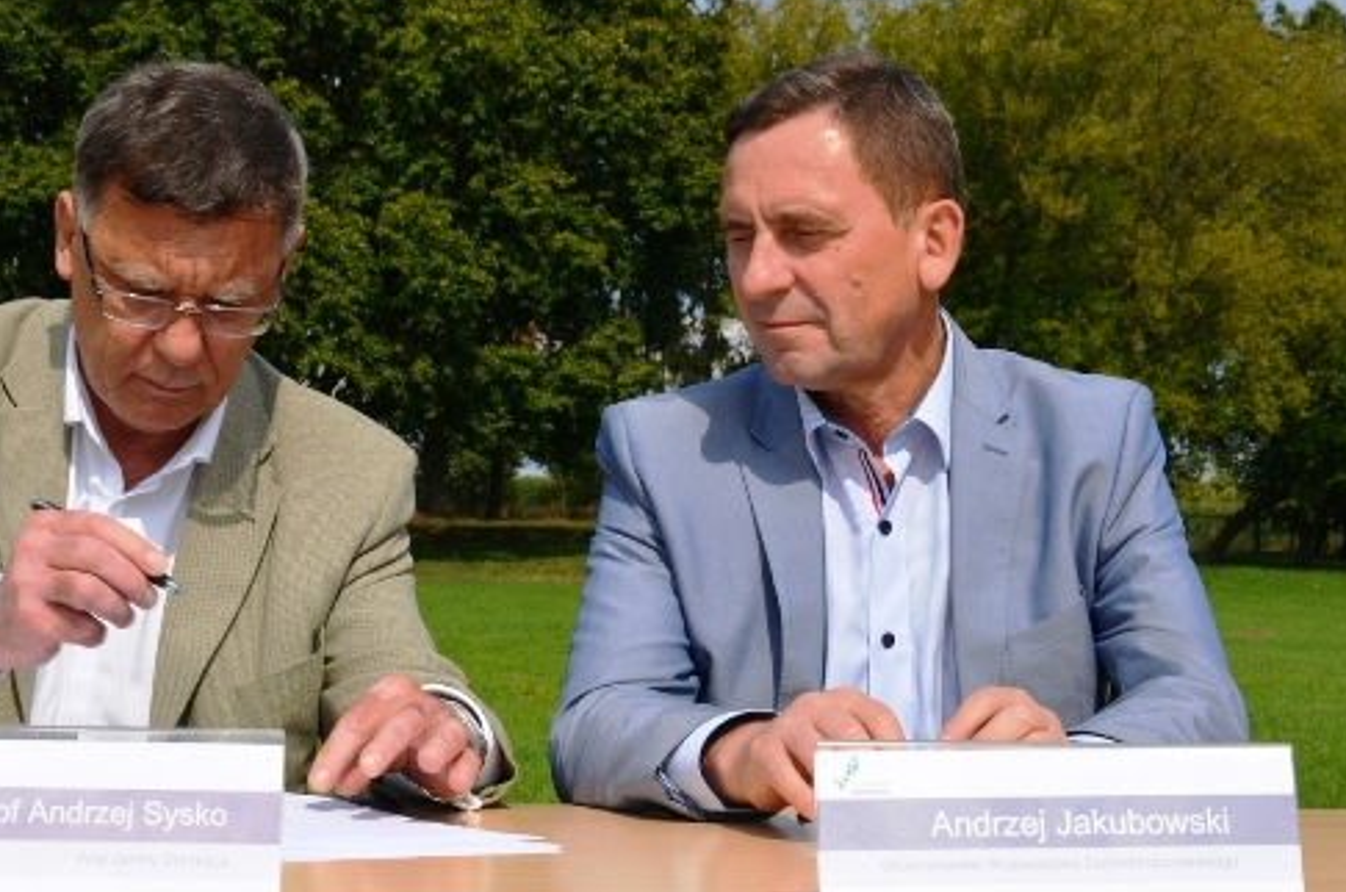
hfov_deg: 25.7
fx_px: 2948
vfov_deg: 17.2
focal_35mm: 79
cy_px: 374
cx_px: 529
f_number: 13
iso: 100
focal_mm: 40
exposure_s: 1/200
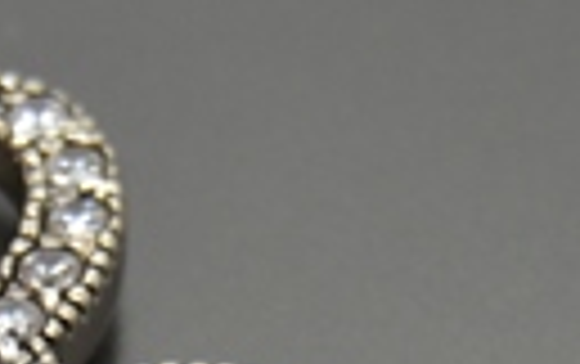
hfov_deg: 5.0
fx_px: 6608
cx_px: 229
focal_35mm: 418
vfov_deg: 3.1
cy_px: 506
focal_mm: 55
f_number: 5.6
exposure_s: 1/60
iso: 560
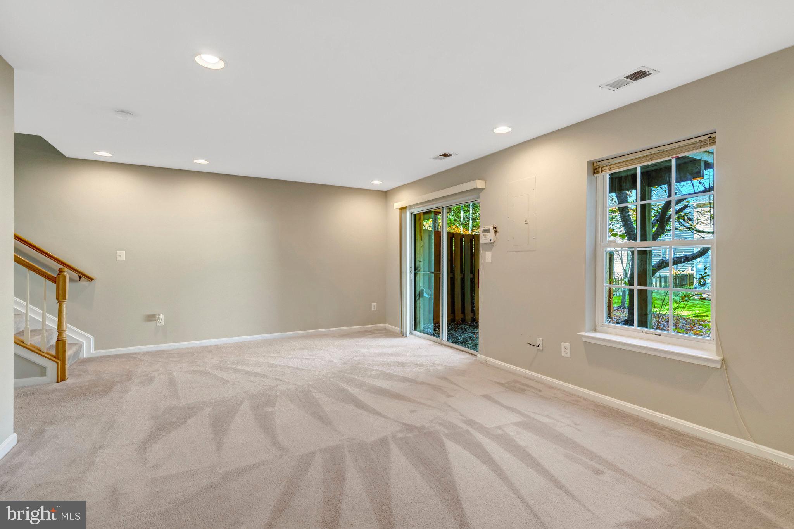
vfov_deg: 73.7
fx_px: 353
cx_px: 397
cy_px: 264
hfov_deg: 96.7
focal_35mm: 16
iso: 1250
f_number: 8
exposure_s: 1/40
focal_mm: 16
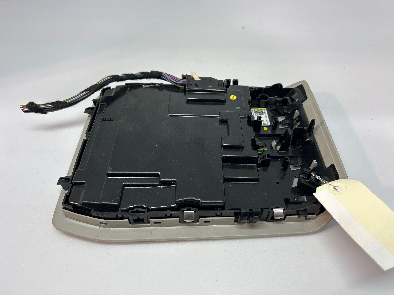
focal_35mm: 26
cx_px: 197
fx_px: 296
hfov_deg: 67.3
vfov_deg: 53.1
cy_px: 148
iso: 80
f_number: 1.5
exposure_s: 1/100
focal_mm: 5.7
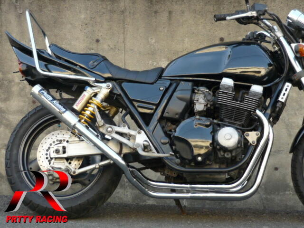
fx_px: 580
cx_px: 152
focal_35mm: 66
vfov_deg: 22.3
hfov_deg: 29.4
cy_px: 114
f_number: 3
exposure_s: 1/100
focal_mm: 6.8
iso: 100
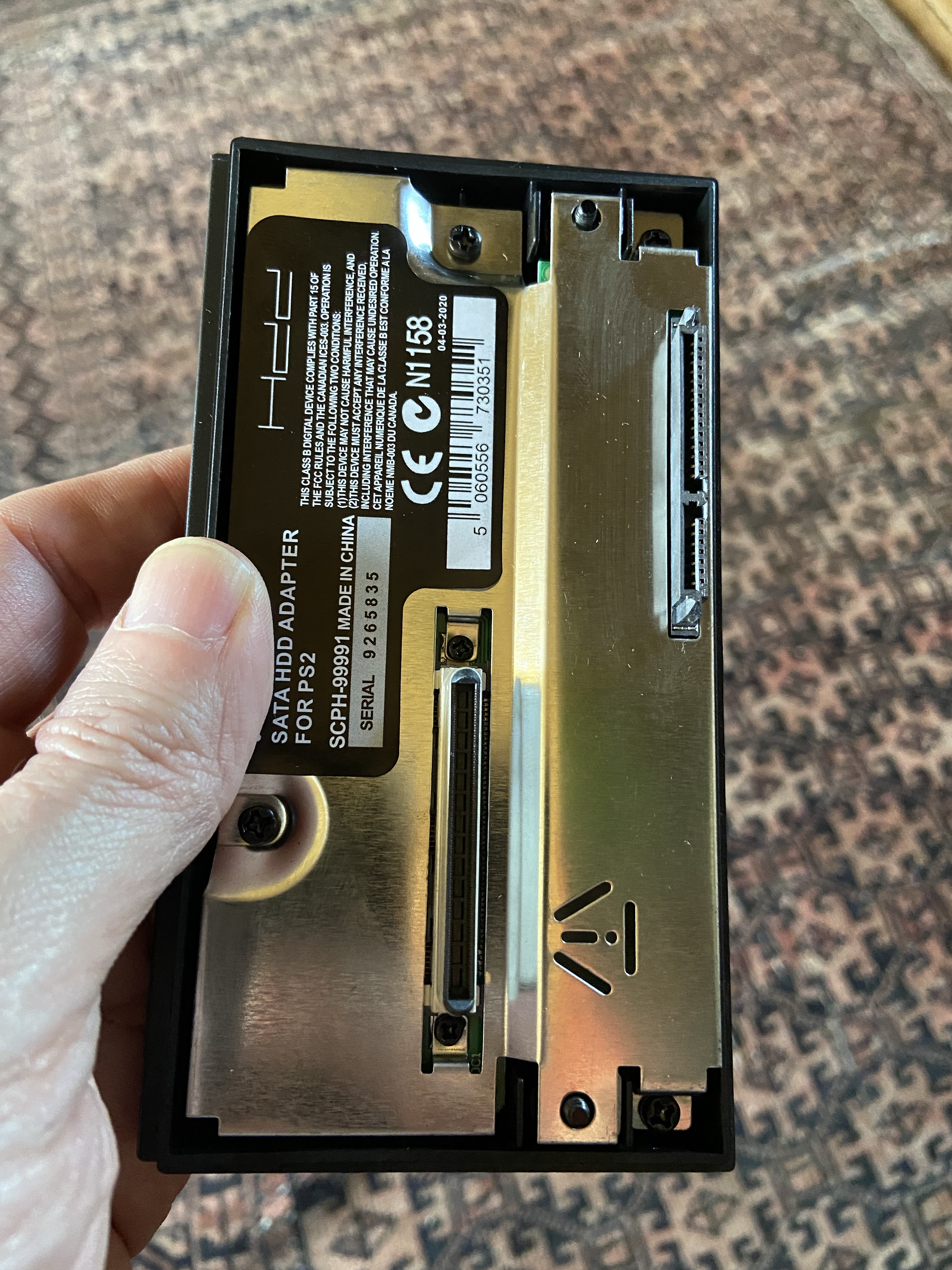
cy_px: 630
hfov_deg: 51.3
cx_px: 463
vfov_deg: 65.3
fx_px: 990
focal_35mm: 27
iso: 640
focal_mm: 4.25
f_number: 1.8
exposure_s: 1/36
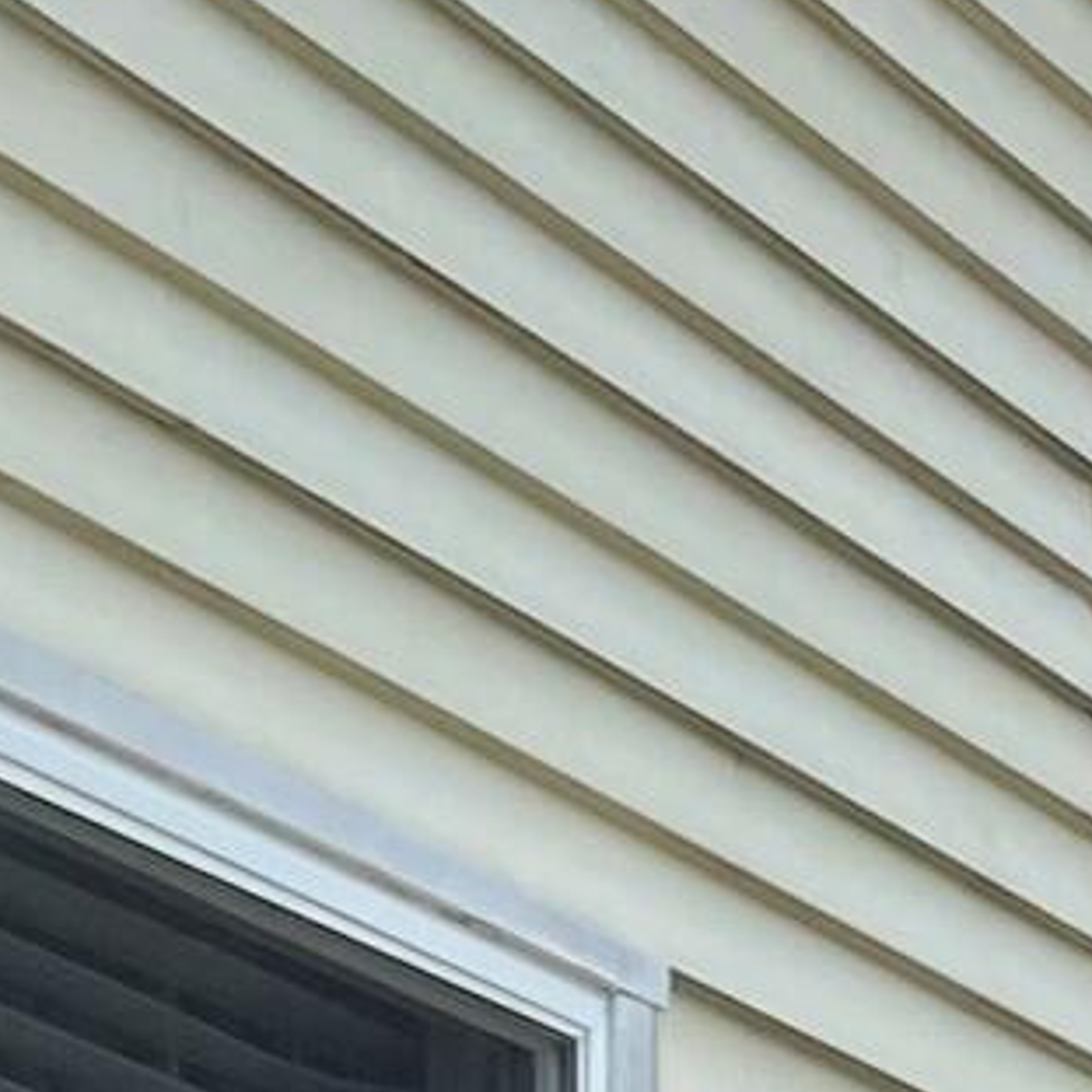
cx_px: 3664
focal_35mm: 221
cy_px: 2765
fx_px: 7888
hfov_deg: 6.9
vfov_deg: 7.3
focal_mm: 4.2
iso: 32
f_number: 1.6
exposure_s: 1/1916
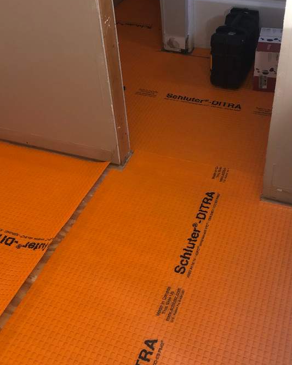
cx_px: 175
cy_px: 132
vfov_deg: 43.4
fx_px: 454
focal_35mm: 42
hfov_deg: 35.6
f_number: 1.8
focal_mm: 3.99
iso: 100
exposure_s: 1/9
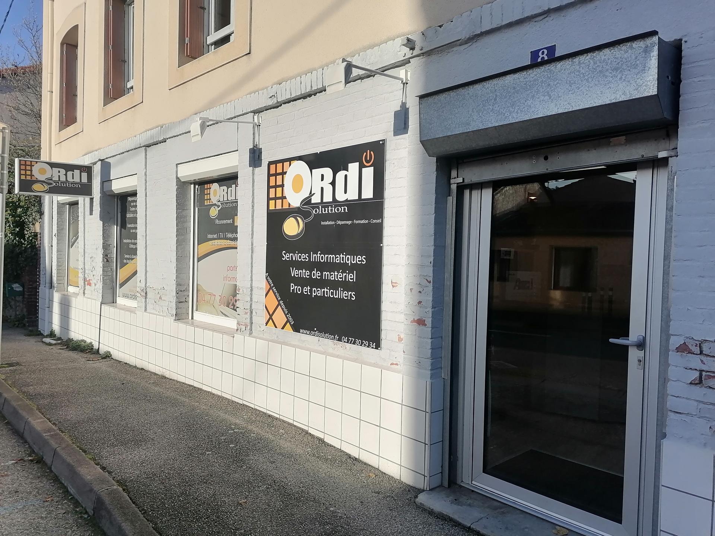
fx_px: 558
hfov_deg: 65.3
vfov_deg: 51.4
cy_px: 268
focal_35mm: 27
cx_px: 358
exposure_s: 1/1387
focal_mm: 5.3
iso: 50
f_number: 1.8
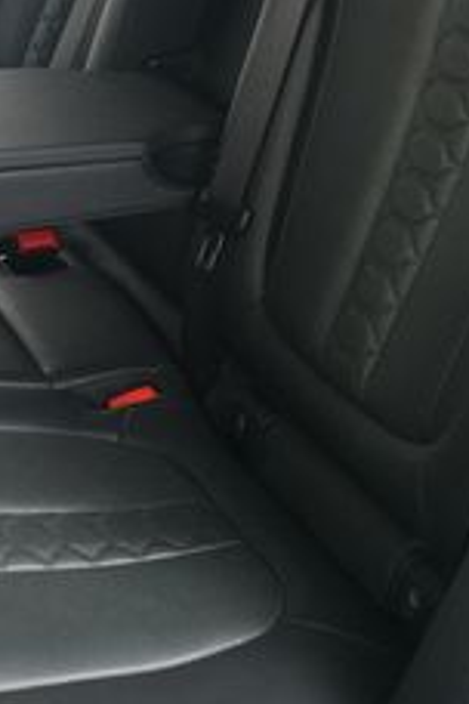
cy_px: 157
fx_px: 1641
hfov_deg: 16.1
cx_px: 93
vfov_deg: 23.9
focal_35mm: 84
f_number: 3.5
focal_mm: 20
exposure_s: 1/160
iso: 100
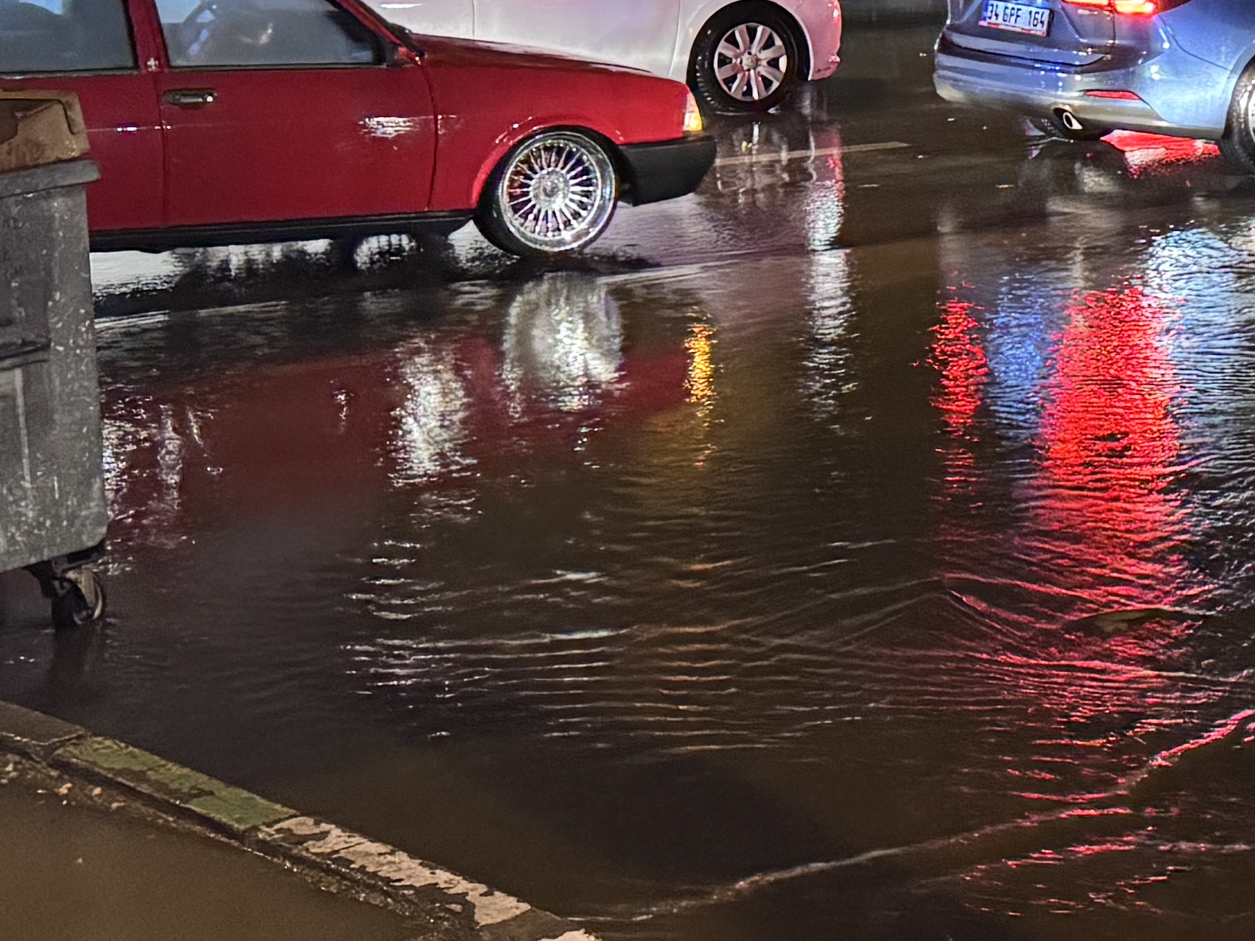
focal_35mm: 87
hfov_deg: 20.4
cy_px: 123
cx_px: 1675
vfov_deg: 16.8
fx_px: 3154
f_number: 1.78
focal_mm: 6.76
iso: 800
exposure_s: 1/33
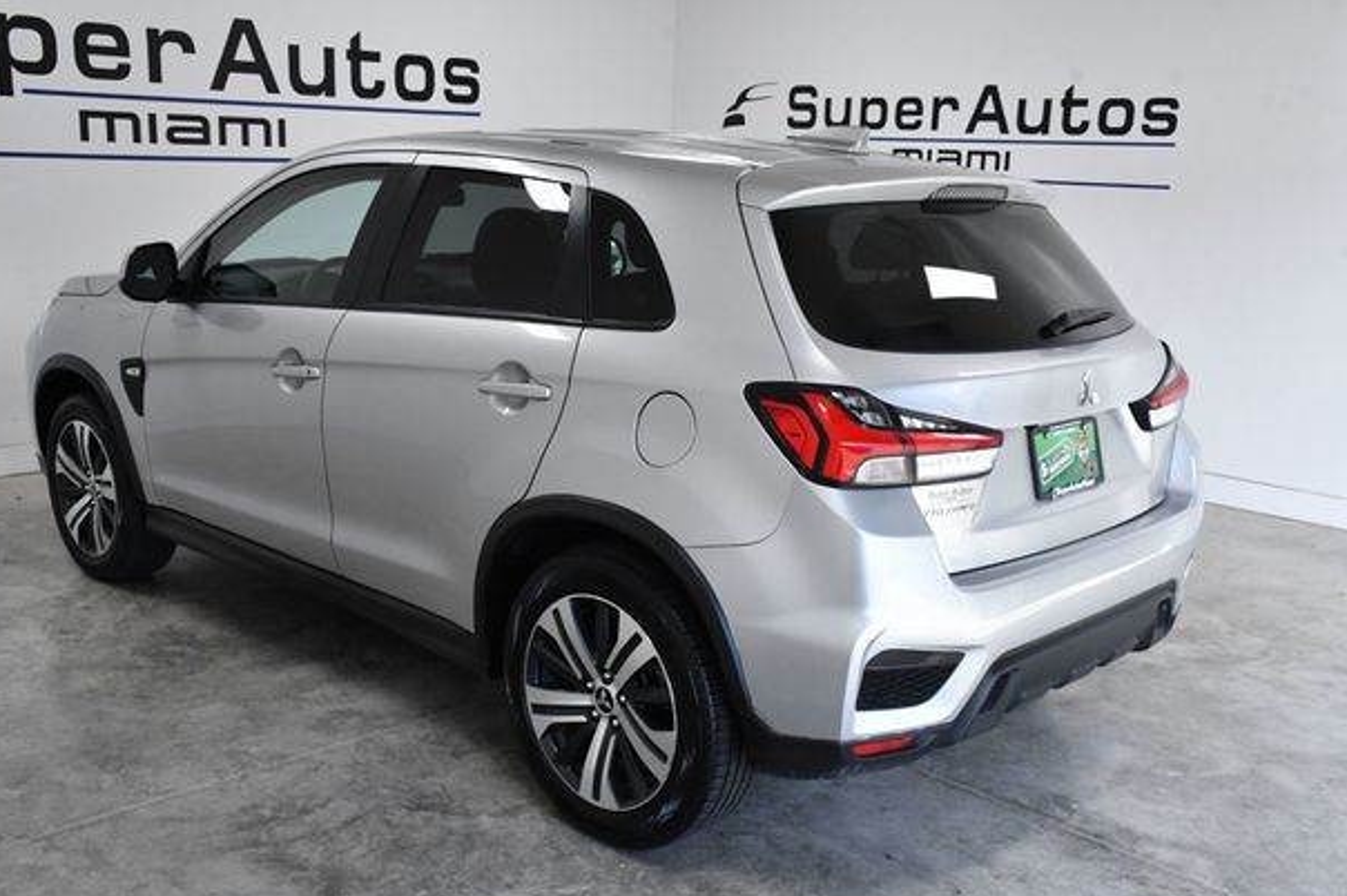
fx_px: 1346
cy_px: 470
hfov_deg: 53.1
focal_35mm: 36
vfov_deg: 36.8
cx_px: 651
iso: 2500
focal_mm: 23
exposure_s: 1/400
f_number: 10
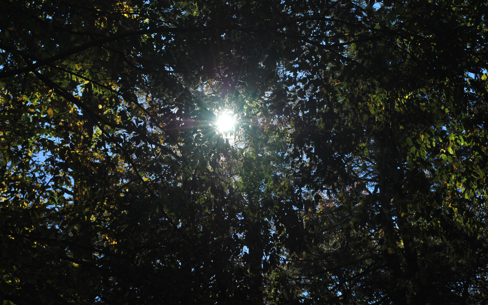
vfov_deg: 16.3
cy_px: 146
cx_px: 245
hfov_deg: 25.8
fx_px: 1064
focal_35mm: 80
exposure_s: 1/500
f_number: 11
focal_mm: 52
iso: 100
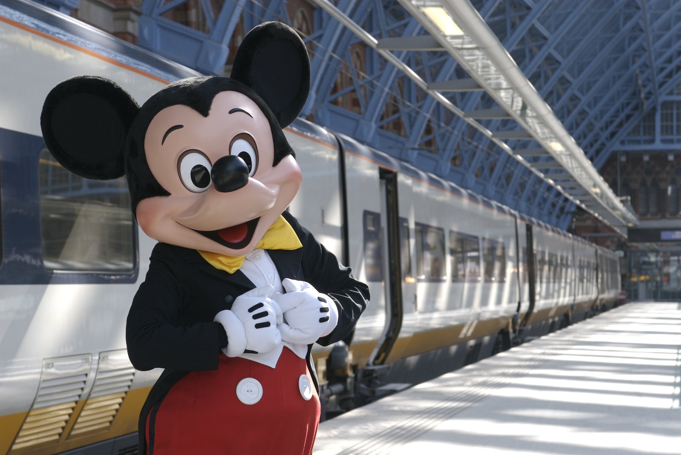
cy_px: 228
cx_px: 340
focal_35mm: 93
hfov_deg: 21.9
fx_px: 1761
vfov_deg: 14.7
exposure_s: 1/40
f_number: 7.1
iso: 200
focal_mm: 62
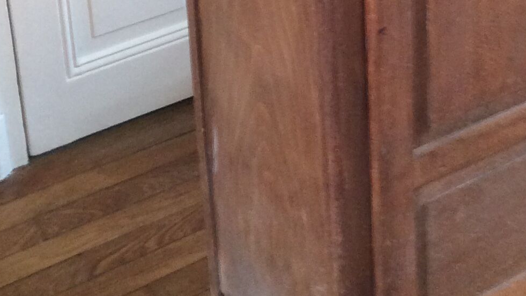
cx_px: 382
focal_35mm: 92
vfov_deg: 12.6
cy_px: -122
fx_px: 1283
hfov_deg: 23.0
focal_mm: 3.3
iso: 125
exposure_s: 1/25
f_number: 2.4
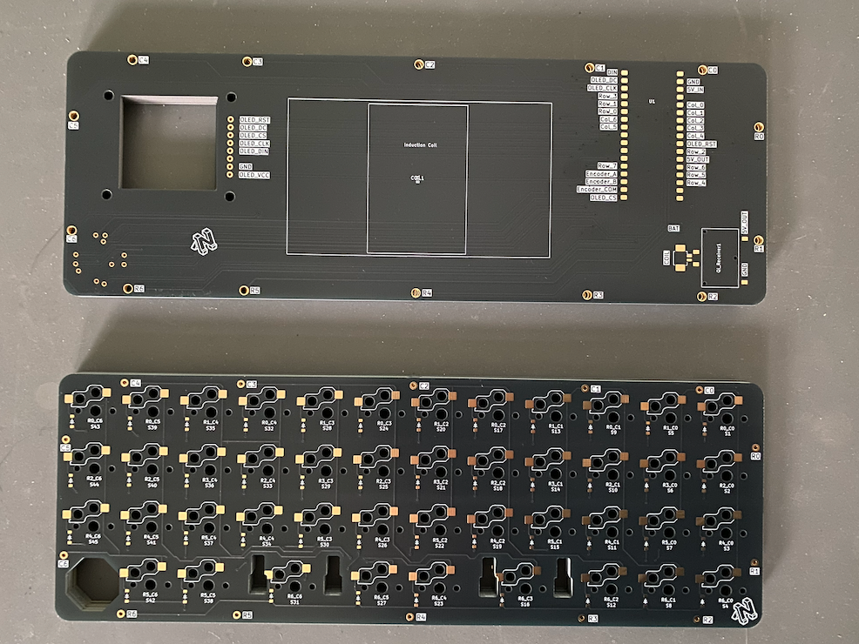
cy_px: 319
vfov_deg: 51.4
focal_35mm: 27
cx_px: 415
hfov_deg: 65.3
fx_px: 670
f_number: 1.8
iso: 500
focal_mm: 4.25
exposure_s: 1/10
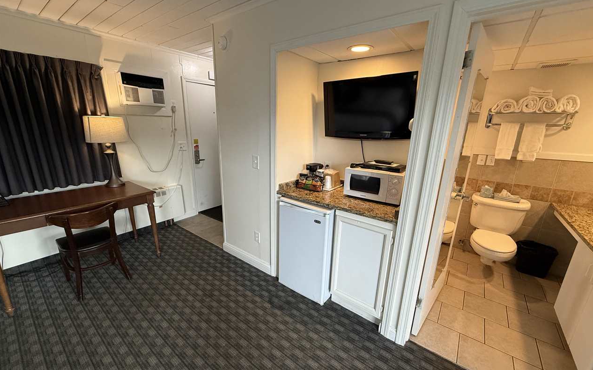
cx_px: 297
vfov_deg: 74.8
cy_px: 191
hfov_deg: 101.5
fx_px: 242
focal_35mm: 15
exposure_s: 1/120
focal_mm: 2.22
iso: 250
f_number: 2.2
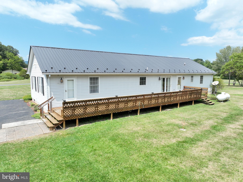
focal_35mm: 24
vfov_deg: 56.8
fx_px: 168
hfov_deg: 71.6
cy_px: 91
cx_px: 122
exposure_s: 1/1250
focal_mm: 12.29
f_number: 2.8
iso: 220
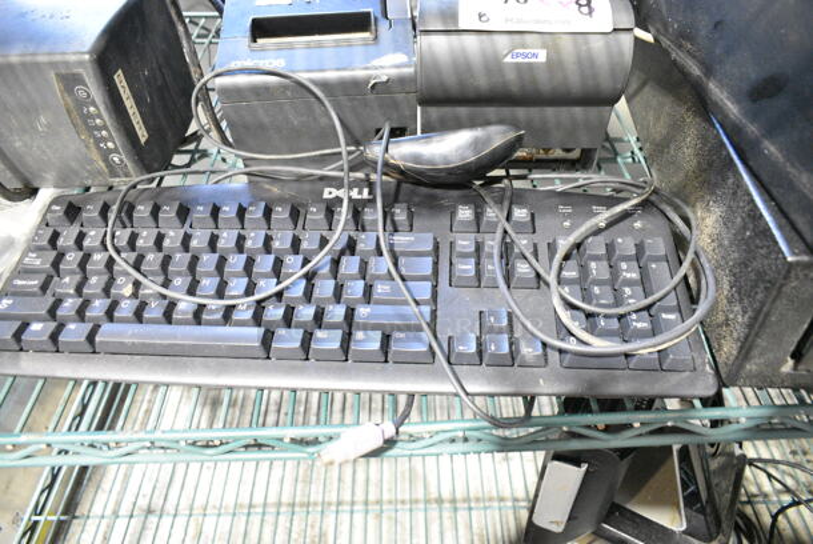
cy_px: 272
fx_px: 610
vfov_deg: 48.0
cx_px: 406
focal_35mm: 27
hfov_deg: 67.3
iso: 6400
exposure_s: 1/100
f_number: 5
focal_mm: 18
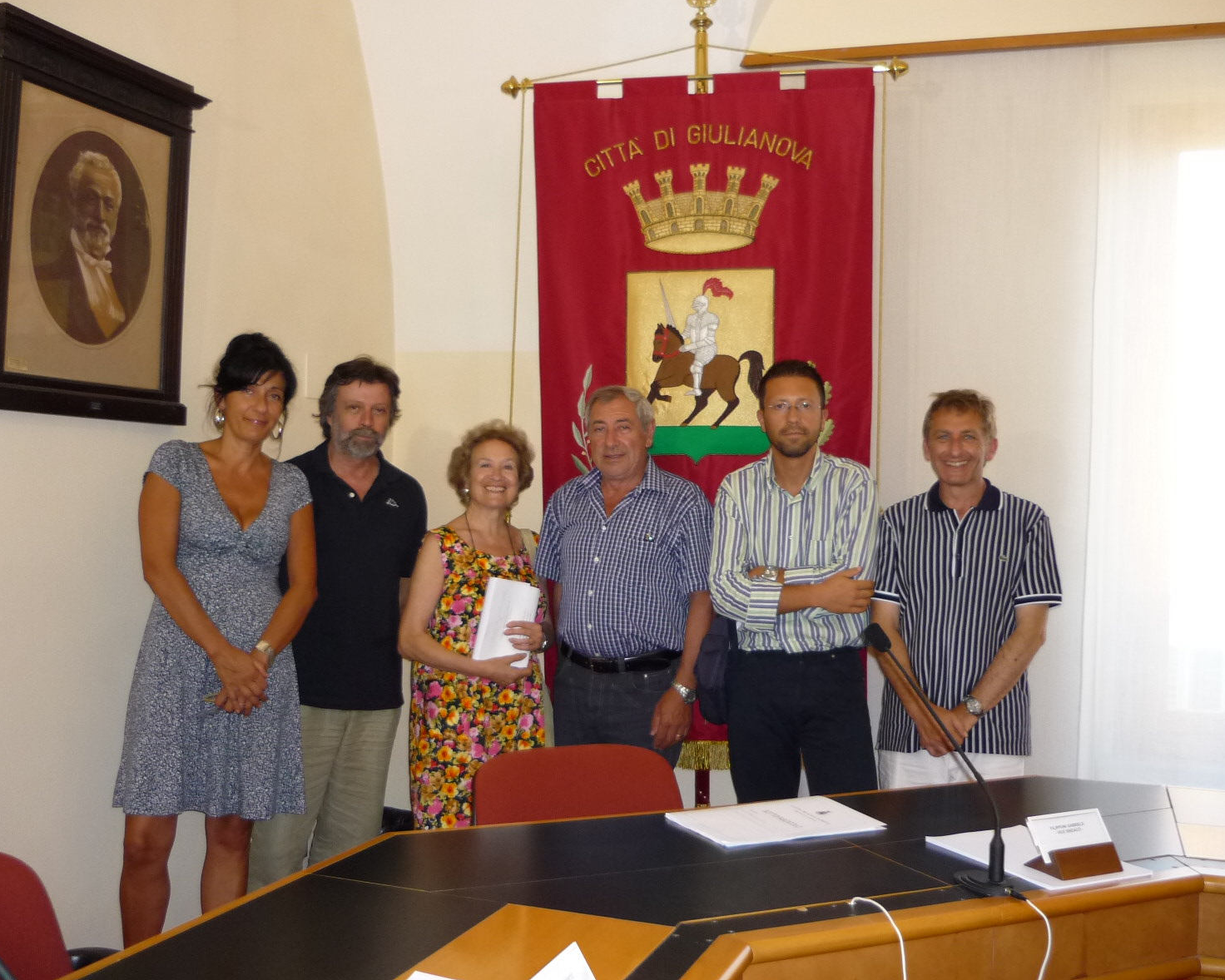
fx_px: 1269
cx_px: 644
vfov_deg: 42.2
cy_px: 482
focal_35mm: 35
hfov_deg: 51.5
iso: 250
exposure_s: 1/30
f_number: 2.8
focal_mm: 5.5
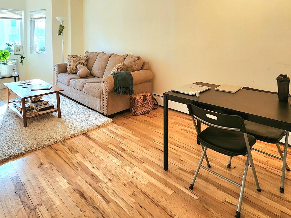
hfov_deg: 76.4
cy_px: 43
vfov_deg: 56.5
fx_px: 185
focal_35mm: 22
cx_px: 149
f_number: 2.2
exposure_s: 1/60.2
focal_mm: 2.2
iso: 64
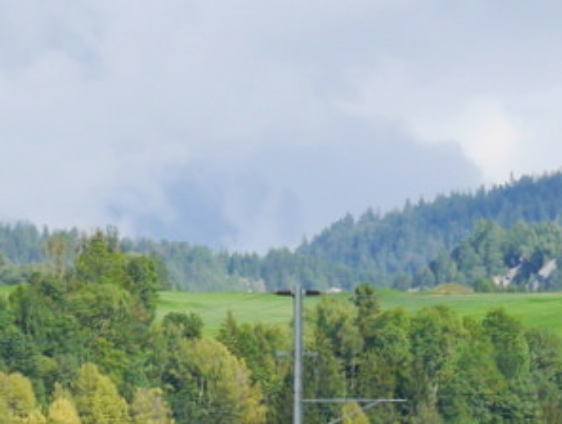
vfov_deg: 4.4
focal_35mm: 340
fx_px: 5529
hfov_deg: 5.8
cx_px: 256
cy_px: 521
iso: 160
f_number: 8
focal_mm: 42
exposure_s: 1/320
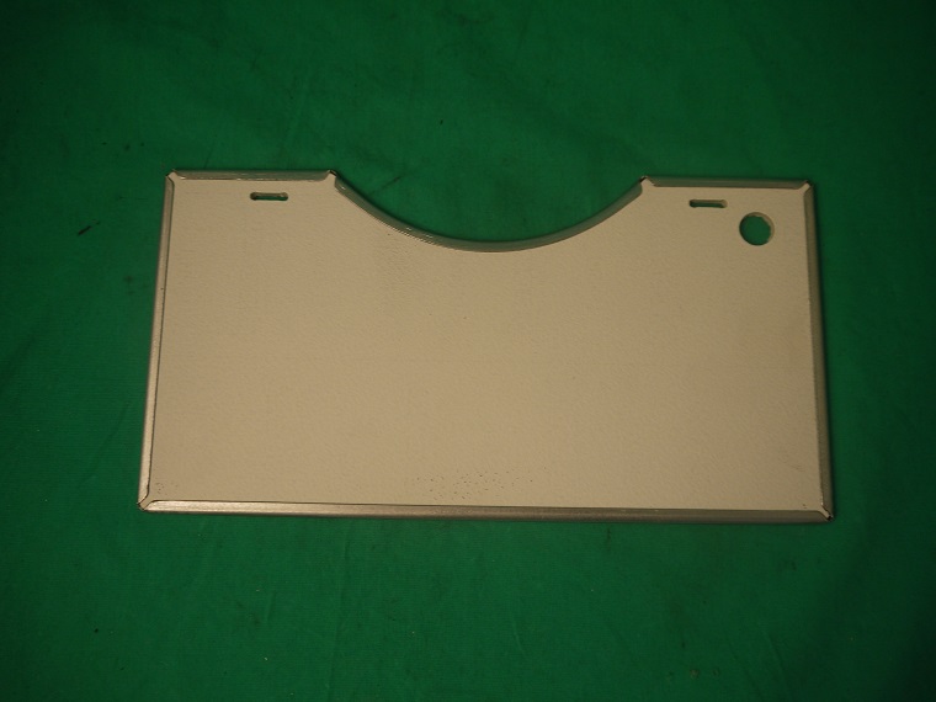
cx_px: 468
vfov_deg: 44.2
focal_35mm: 32
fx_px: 865
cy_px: 351
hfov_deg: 56.8
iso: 160
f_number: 3.8
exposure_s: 1/60
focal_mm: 16
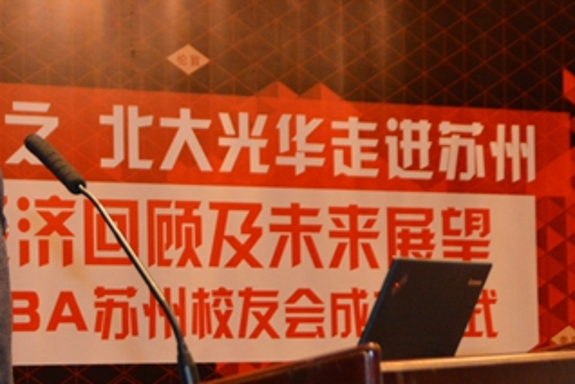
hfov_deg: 13.9
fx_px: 2348
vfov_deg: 9.3
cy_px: 167
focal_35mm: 147
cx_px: 85
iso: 2200
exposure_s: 1/60
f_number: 4.8
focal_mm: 48
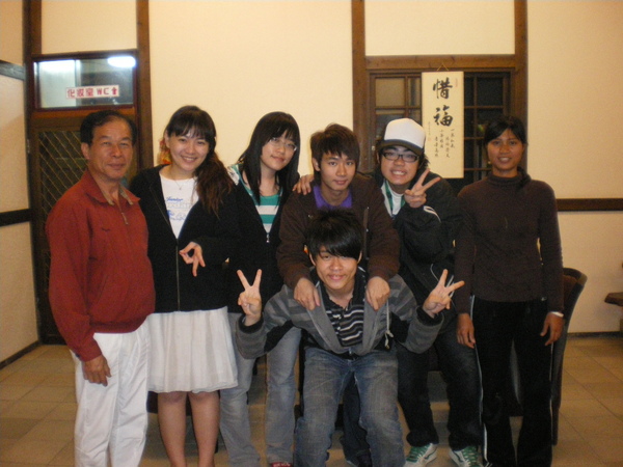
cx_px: 312
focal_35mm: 36
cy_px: 234
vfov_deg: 39.7
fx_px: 648
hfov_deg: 51.4
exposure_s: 1/50
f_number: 3.1
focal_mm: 6.3
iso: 800
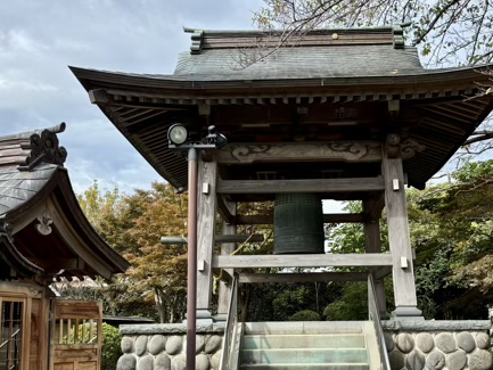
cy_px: 252
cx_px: 277
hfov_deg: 44.7
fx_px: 598
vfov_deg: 34.0
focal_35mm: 42
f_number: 1.6
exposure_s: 1/1362
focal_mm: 5.96
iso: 50
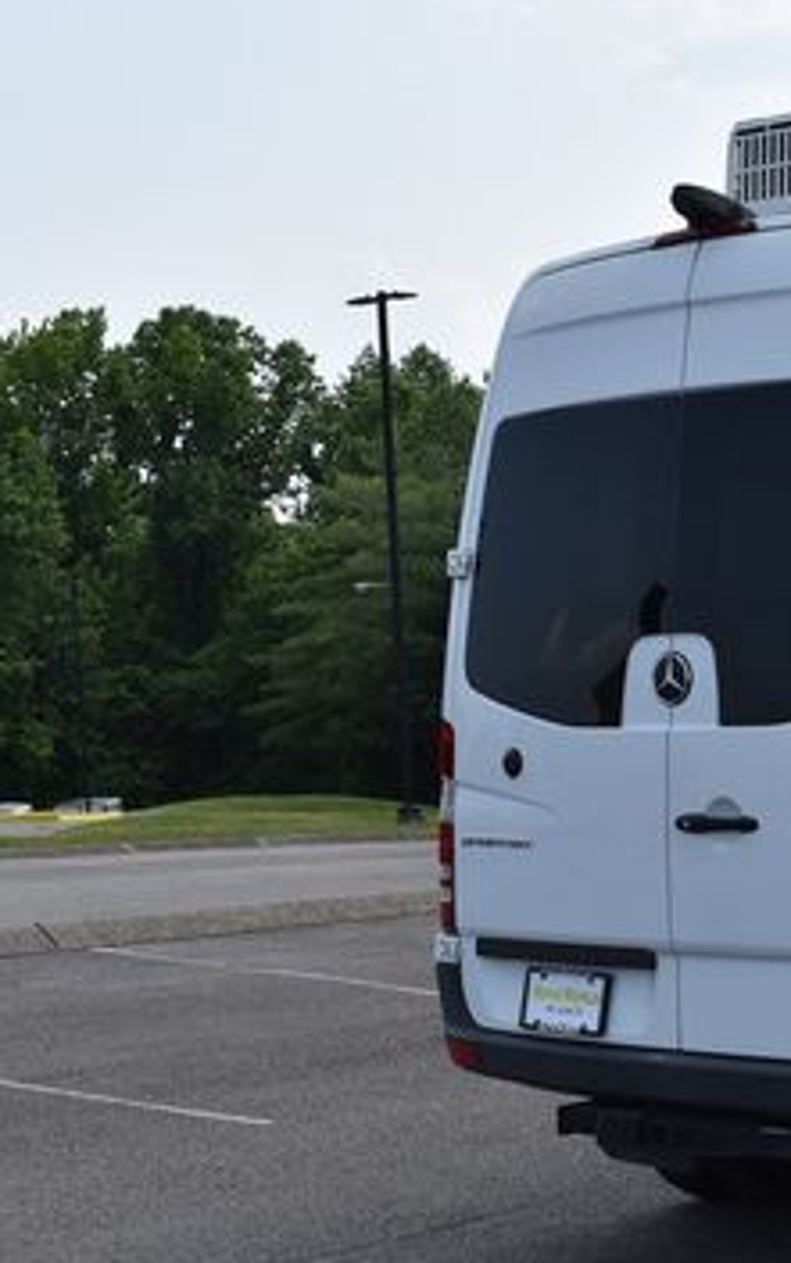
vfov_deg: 28.5
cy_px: 714
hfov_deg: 17.1
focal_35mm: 72
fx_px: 2480
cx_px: 1027
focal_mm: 26
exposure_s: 1/250
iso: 100
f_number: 8
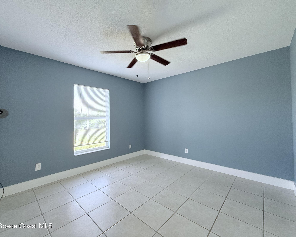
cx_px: 138
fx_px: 131
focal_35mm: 15
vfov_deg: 84.0
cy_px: 115
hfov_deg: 96.6
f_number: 2.2
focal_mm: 2.22
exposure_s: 1/99
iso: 200
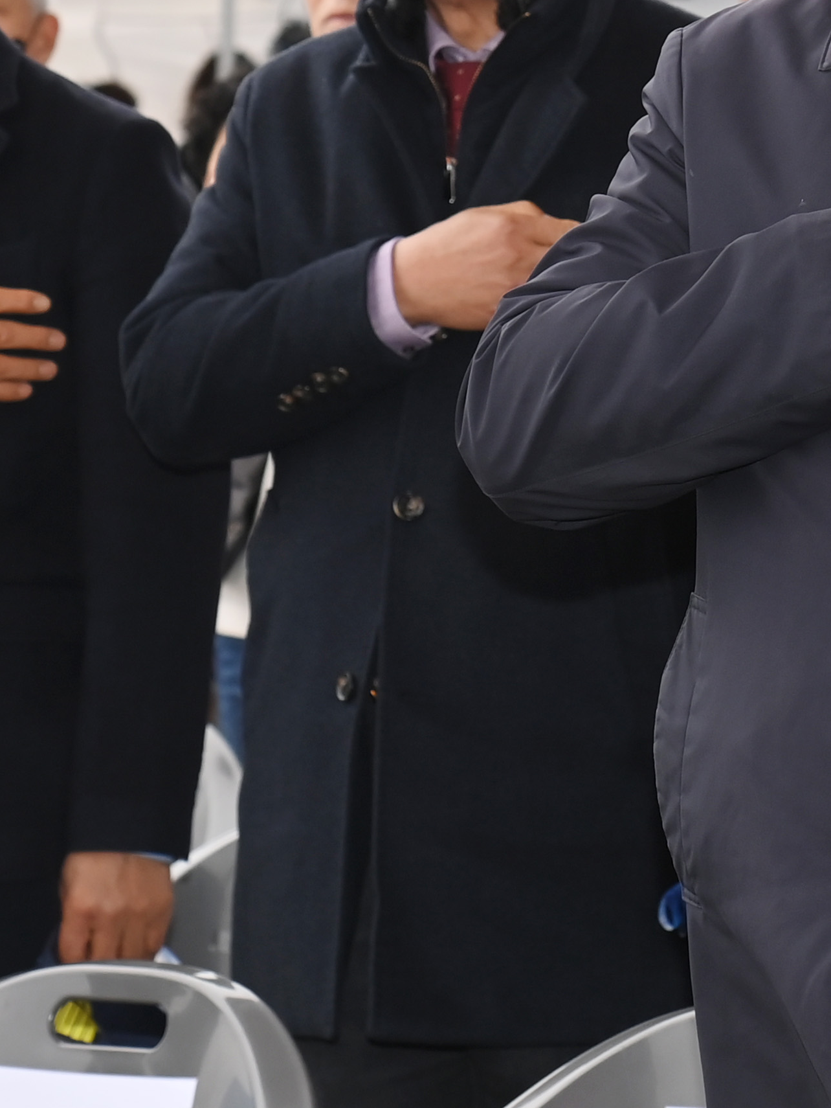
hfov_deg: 6.0
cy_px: 236
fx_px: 7807
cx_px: 1159
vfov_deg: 8.1
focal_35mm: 244
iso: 250
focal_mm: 78
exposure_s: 1/250
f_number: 6.3
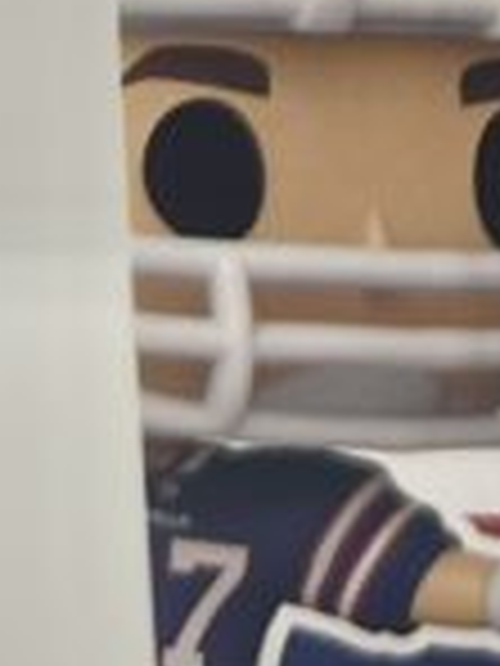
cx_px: 811
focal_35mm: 130
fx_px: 2504
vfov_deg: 13.2
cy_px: -644
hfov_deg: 10.9
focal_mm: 6.86
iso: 64
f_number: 1.78
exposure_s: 1/211
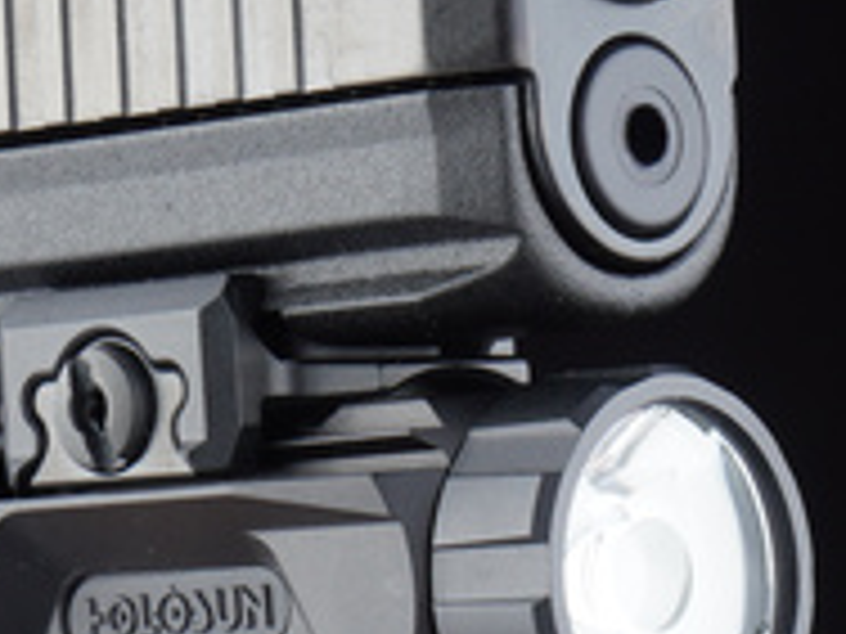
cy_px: 295
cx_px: 158
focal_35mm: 203
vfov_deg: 7.3
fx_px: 4968
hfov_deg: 9.7
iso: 200
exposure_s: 1/200
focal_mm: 53
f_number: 16
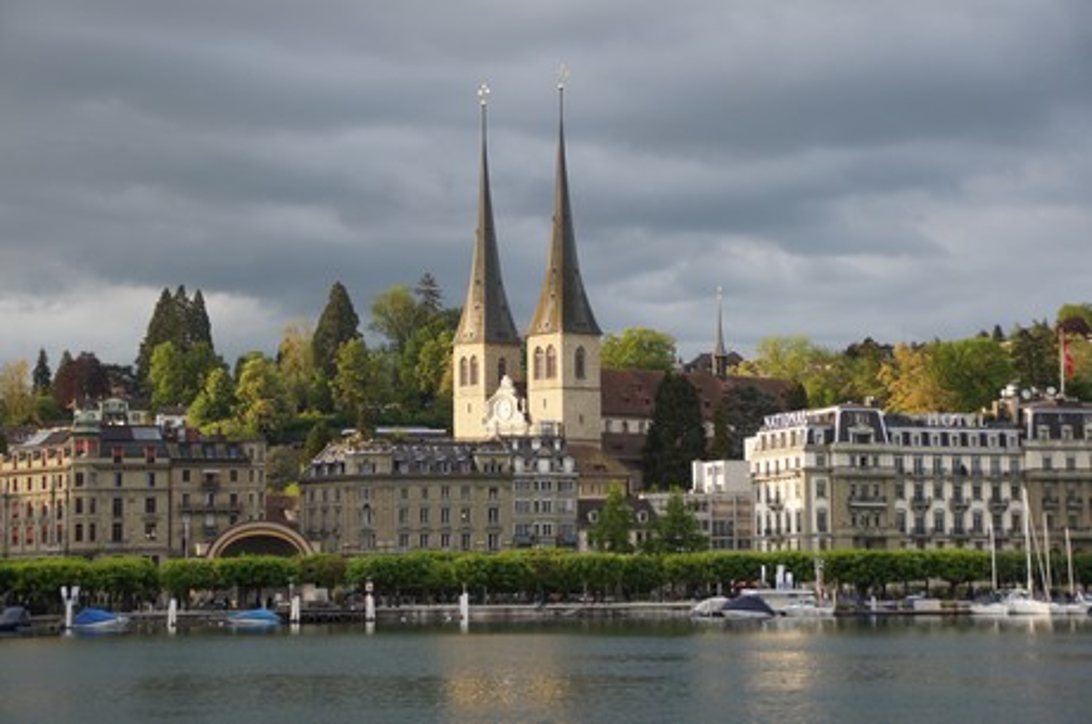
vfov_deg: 15.1
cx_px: 546
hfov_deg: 22.7
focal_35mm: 90
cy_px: 362
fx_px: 2725
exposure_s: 1/100
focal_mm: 60
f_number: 5.6
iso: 100
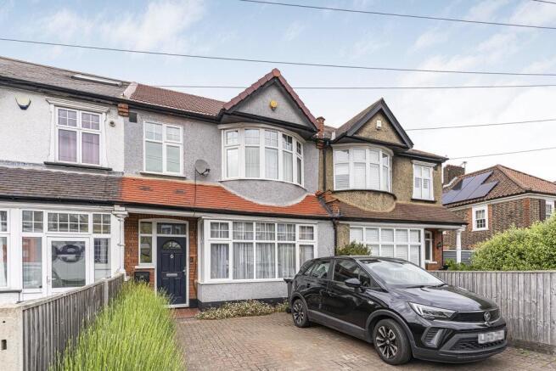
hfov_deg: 93.3
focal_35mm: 17
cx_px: 278
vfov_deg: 70.5
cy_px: 186
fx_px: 263
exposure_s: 1/250
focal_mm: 17
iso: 320
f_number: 9
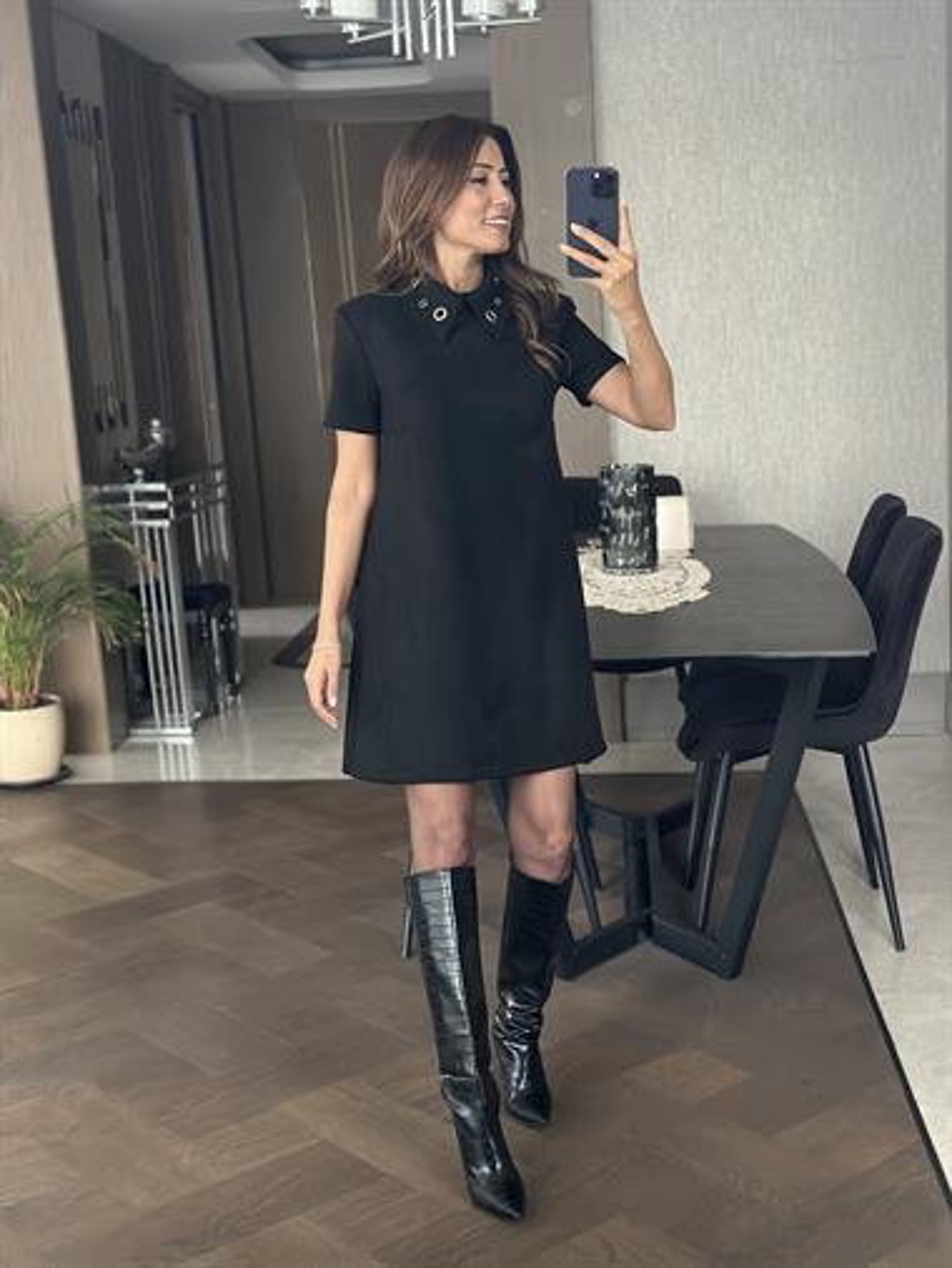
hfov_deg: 30.3
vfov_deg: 39.6
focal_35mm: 48
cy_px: 634
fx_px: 1759
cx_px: 476
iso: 640
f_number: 1.78
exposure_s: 1/40
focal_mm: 6.86
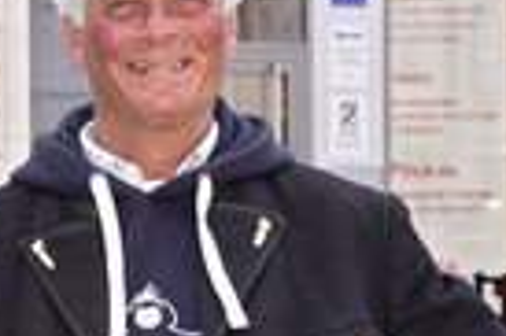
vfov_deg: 6.4
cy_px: 262
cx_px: -113
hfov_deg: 9.5
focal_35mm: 214
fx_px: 3004
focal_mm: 65
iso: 1600
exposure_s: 1/160
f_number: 11
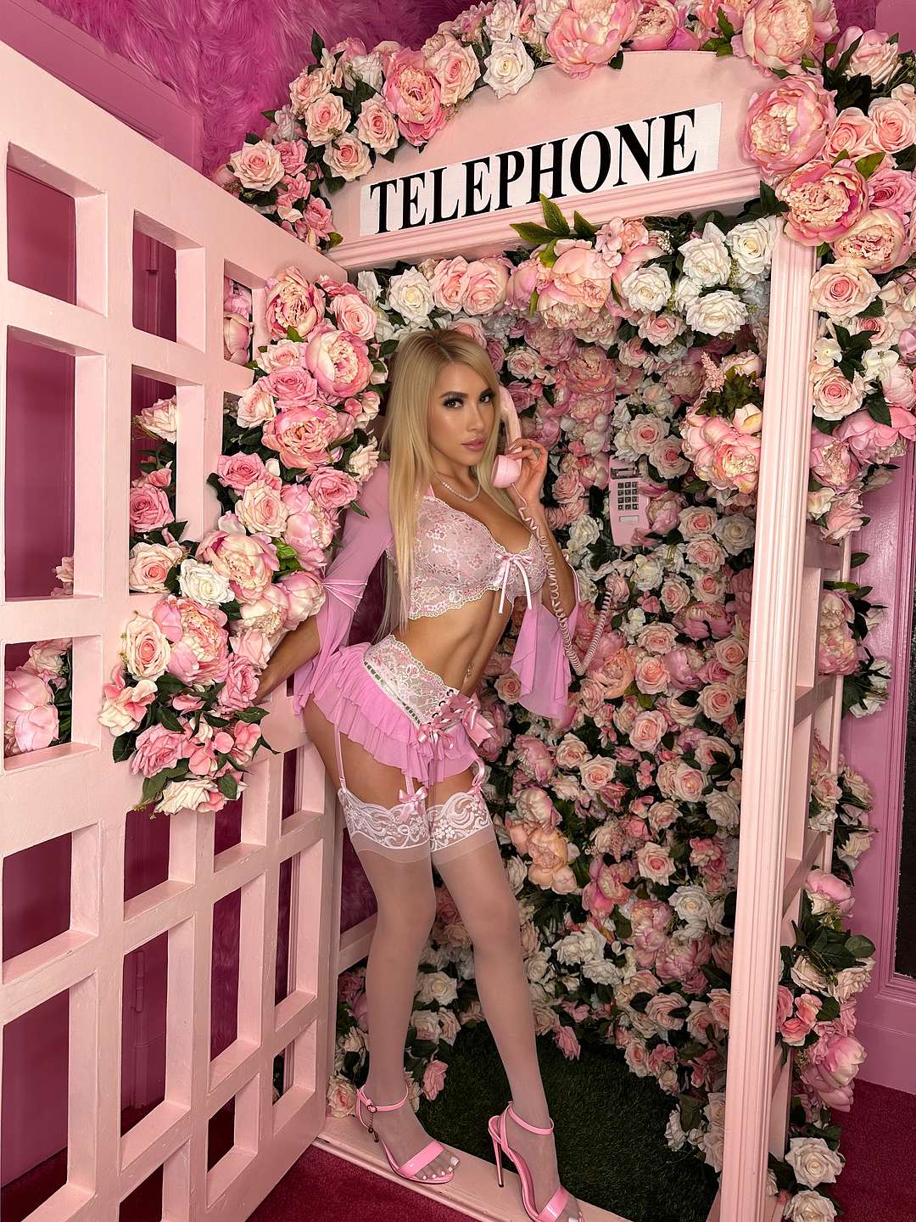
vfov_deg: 71.6
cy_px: 611
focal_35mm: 24
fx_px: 847
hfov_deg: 56.8
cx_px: 458
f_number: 1.78
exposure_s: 1/120
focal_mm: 6.86
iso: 80
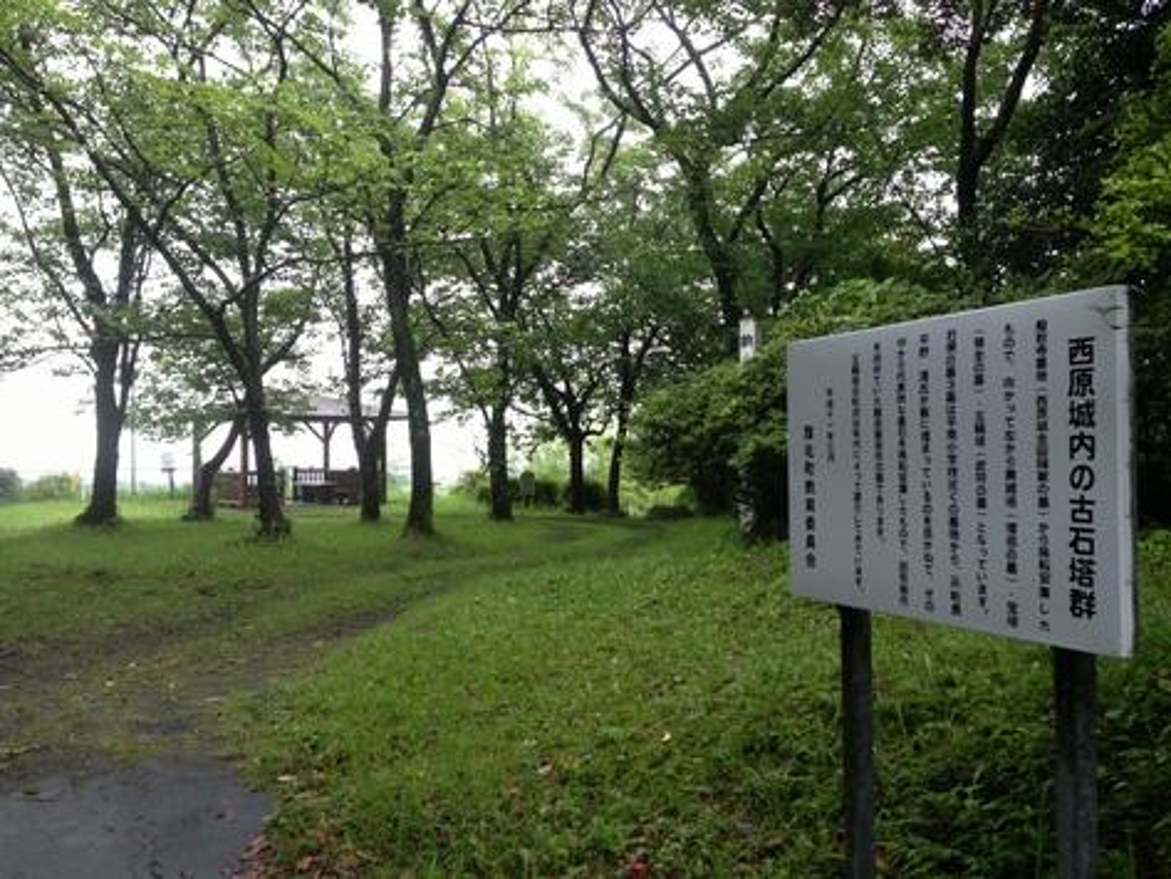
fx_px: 1117
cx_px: 586
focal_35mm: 33
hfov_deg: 55.3
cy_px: 440
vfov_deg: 43.0
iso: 100
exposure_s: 1/120
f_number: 2.4
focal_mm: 4.13
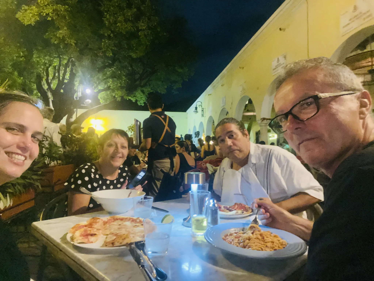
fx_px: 248
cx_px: 187
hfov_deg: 73.9
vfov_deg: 58.9
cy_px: 140
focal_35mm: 23
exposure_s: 1/16
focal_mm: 2.71
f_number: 2.2
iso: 1000
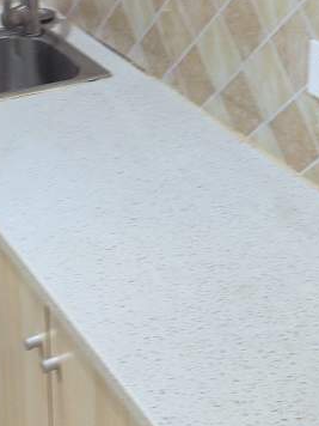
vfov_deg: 22.8
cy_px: -35
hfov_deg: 18.2
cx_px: 143
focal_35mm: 81
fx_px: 995
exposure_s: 1/33.3
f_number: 1.9
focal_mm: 5.52
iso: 160
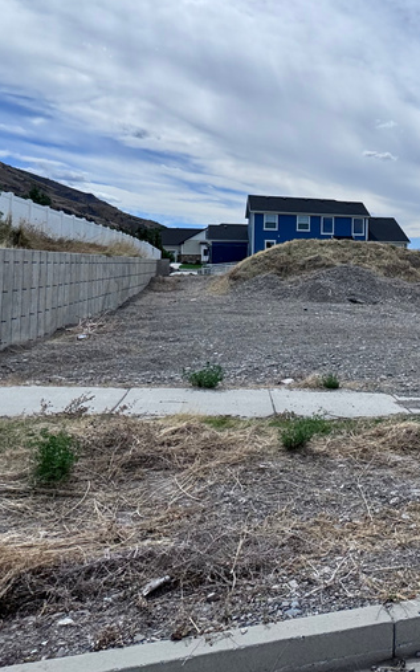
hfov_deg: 35.3
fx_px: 549
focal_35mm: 30
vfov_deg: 61.7
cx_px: 472
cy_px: 236
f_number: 2.2
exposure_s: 1/3717
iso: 40
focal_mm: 2.22
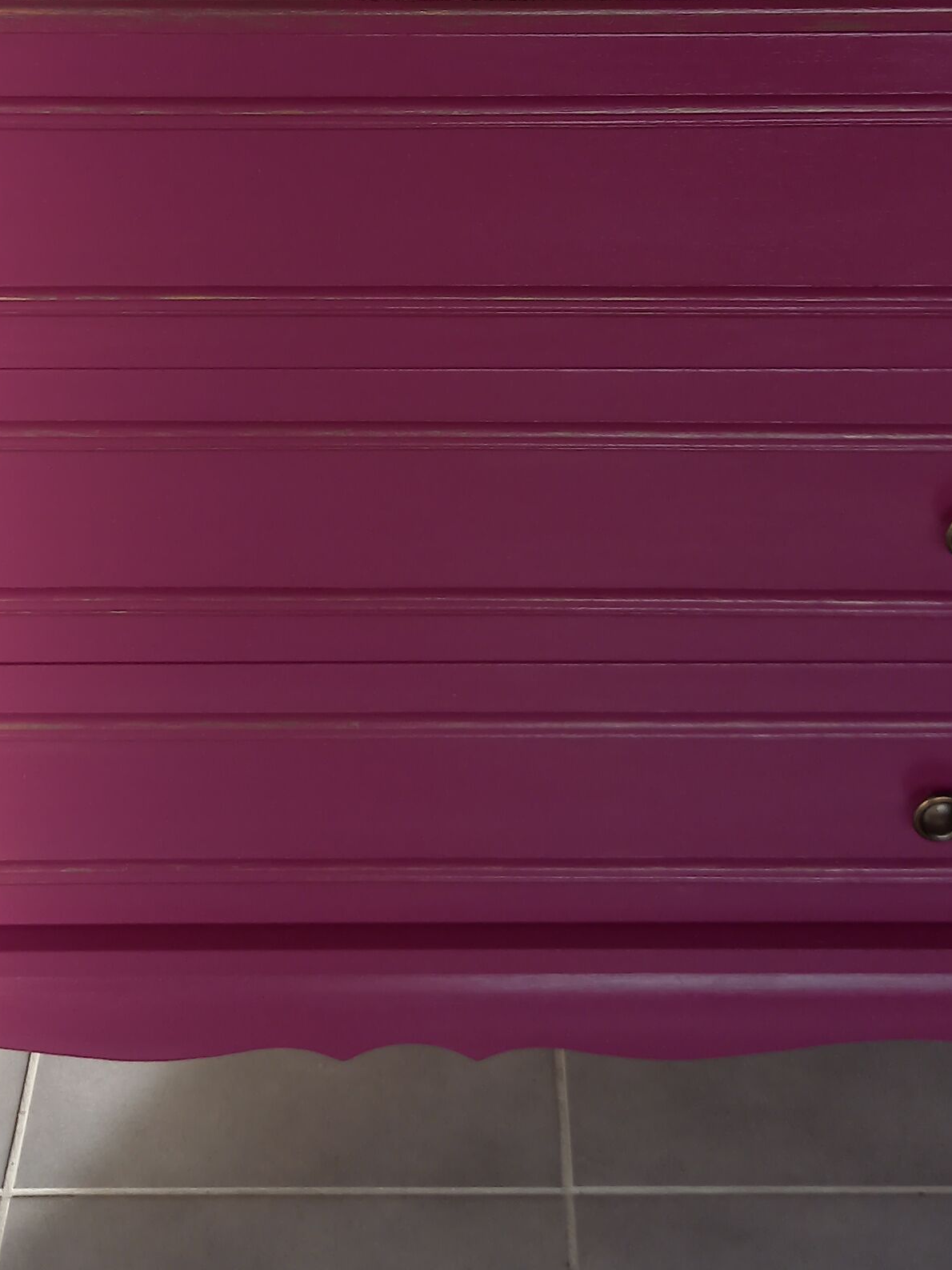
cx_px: 421
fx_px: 2310
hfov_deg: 23.3
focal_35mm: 63
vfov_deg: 30.0
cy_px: 252
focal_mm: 4.65
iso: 64
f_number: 1.8
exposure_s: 1/100
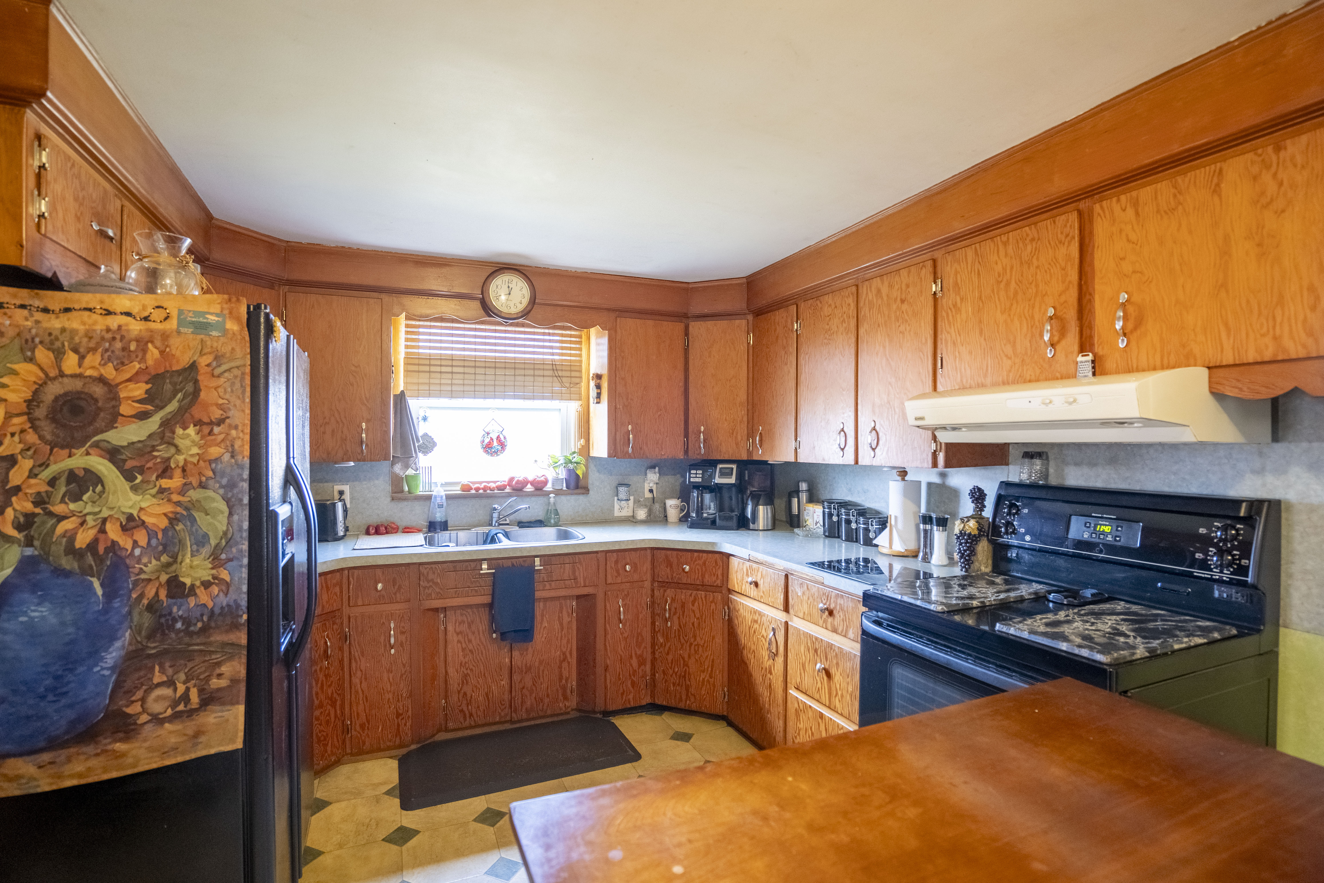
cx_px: 662
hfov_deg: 96.7
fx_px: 588
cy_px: 442
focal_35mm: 16
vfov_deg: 73.7
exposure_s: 1/250
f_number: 4
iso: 3200
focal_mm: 16
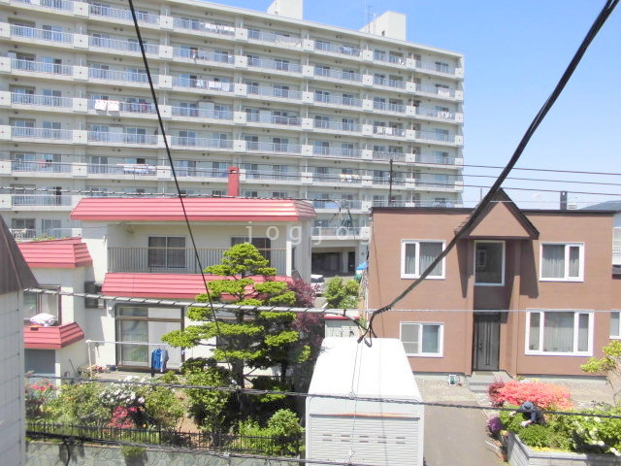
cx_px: 310
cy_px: 233
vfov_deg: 53.1
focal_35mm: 26
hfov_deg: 67.3
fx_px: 466
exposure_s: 1/500
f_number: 3.5
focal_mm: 4.6
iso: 100
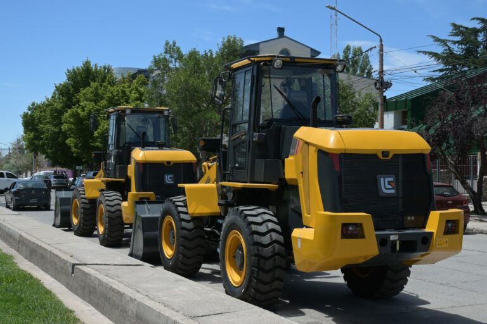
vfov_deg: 28.1
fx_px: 649
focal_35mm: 48
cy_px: 162
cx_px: 244
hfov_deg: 41.1
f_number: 7.1
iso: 200
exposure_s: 1/800
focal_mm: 32
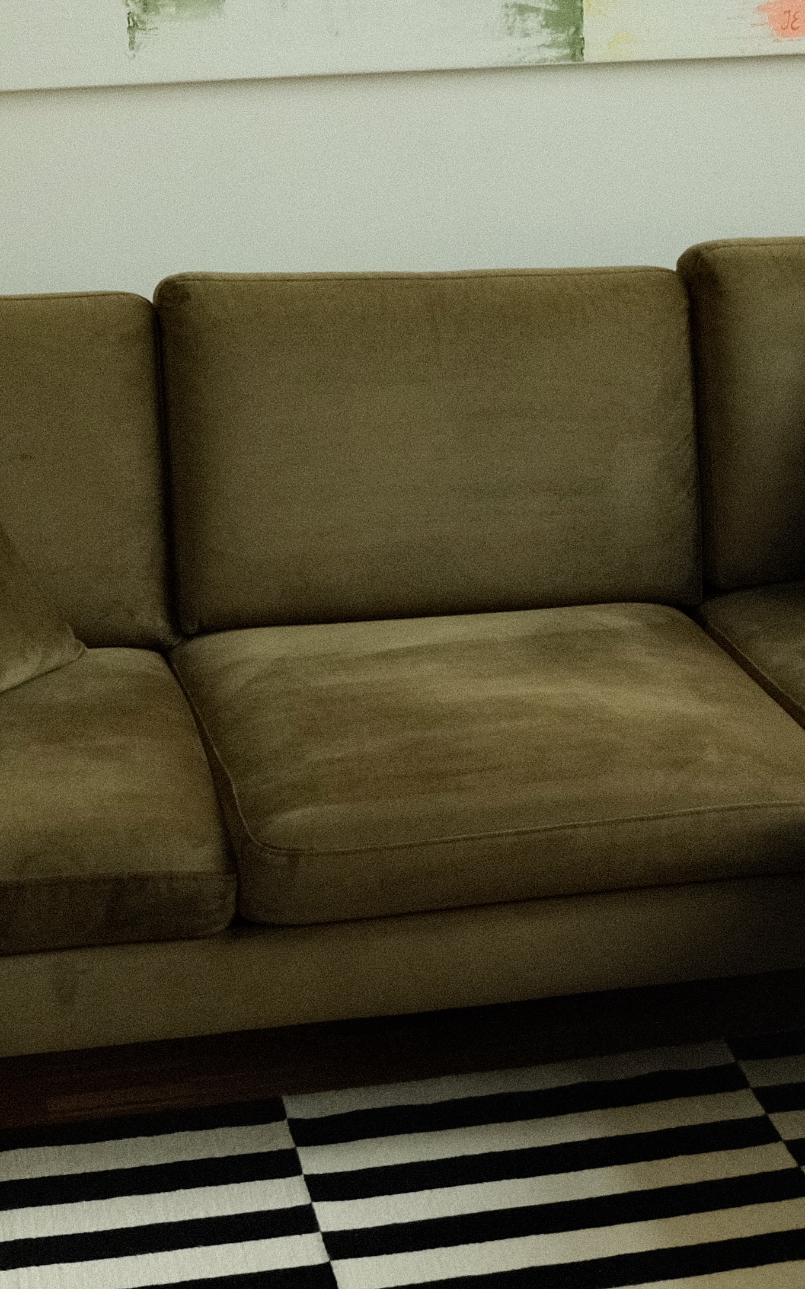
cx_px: 607
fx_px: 2774
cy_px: 821
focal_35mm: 79
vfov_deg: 26.1
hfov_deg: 16.4
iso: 1600
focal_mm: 18
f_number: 2.8
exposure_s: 1/150
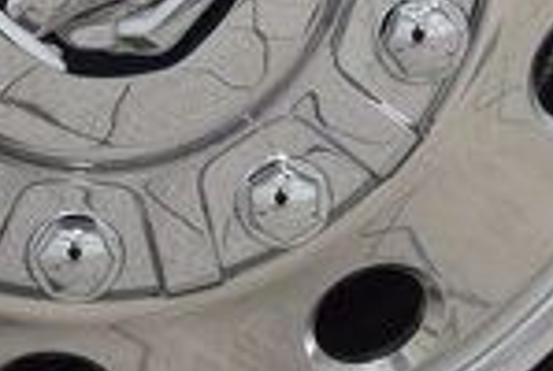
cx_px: 115
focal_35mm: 247
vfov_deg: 5.6
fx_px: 3802
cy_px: -76
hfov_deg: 8.3
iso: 450
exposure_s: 1/15
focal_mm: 24
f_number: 6.3
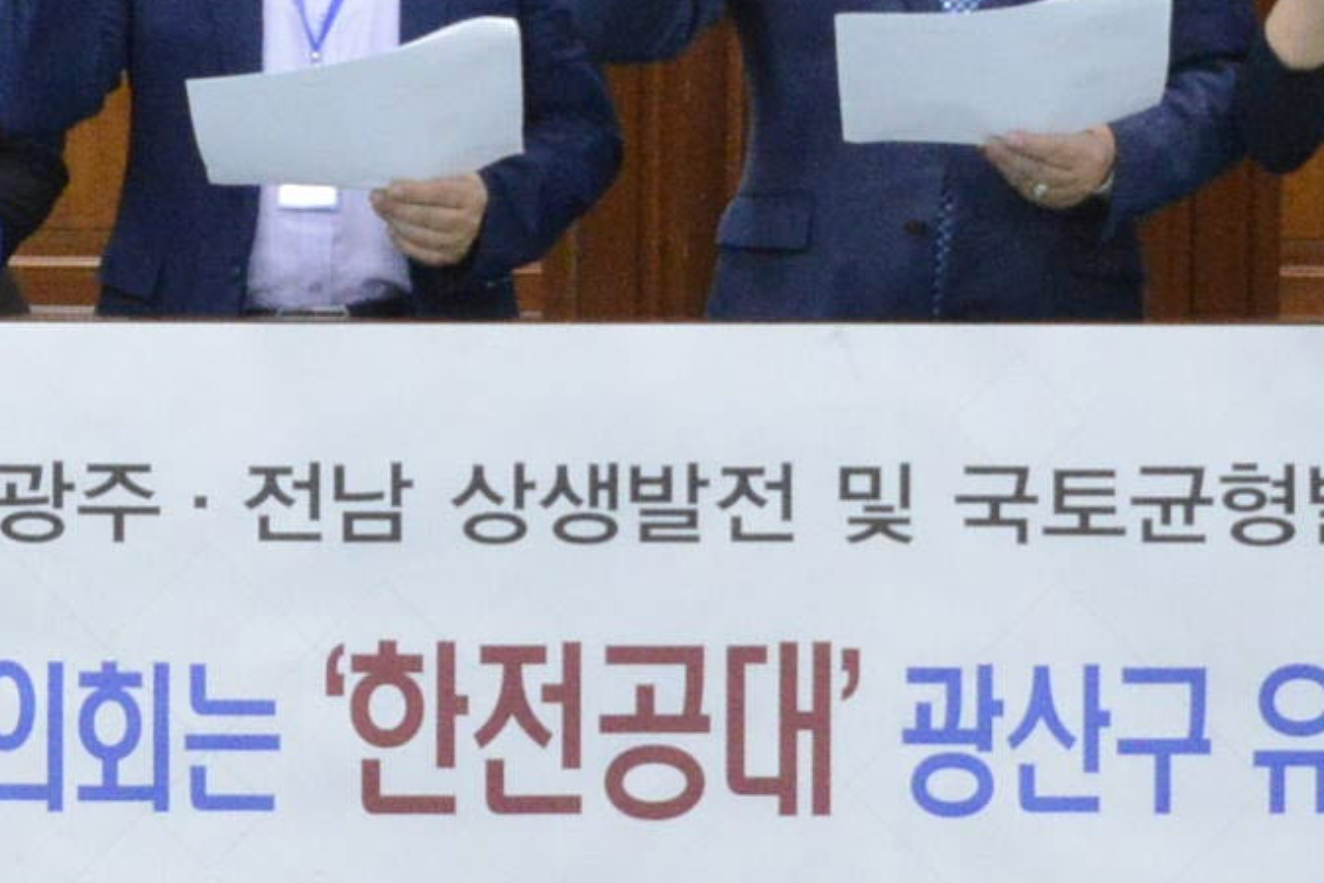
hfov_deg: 13.4
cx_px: 834
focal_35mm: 153
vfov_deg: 8.8
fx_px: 5628
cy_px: -321
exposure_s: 1/160
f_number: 6.3
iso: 6400
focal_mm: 28
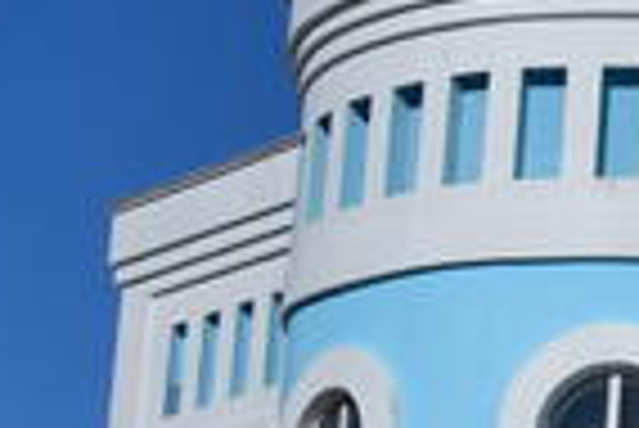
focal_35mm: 230
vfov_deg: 6.0
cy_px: 135
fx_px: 4088
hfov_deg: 7.9
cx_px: 1822
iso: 100
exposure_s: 1/500
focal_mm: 25
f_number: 11
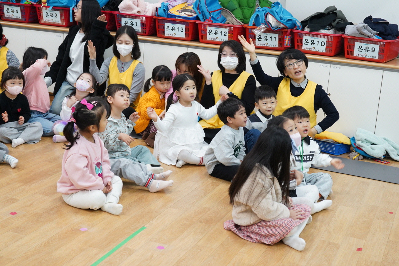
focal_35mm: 60
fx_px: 665
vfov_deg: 22.6
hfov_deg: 33.4
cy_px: 133
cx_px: 200
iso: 2500
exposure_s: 1/80
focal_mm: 60
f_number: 5.6
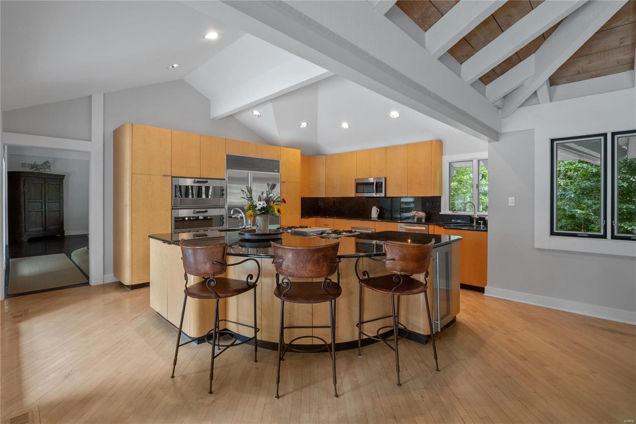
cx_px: 318
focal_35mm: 16
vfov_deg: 73.7
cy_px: 212
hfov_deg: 96.7
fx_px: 283
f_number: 10
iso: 400
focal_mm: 8
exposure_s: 1/2.5
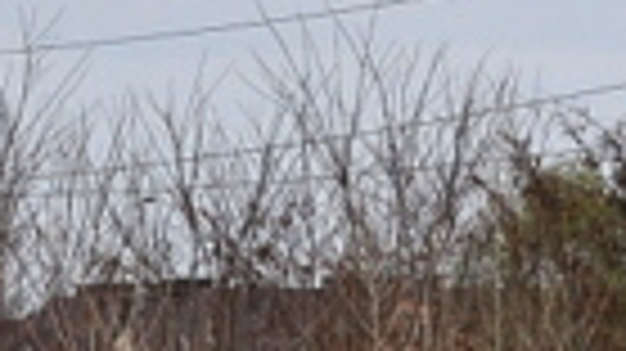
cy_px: -20
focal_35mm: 510
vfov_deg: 2.4
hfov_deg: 4.1
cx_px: -1103
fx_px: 8461
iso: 200
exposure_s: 1/640
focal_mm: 50
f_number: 13
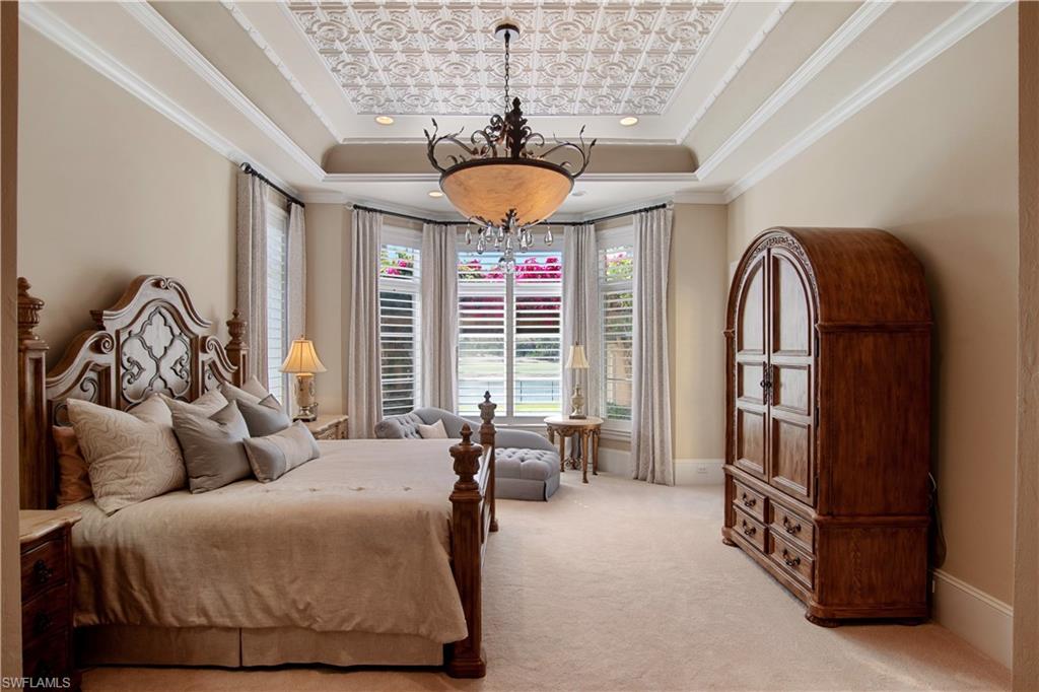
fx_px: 433
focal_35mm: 15
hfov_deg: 100.4
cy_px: 346
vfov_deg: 77.3
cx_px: 520
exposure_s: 1/6
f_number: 11
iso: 200
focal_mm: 10
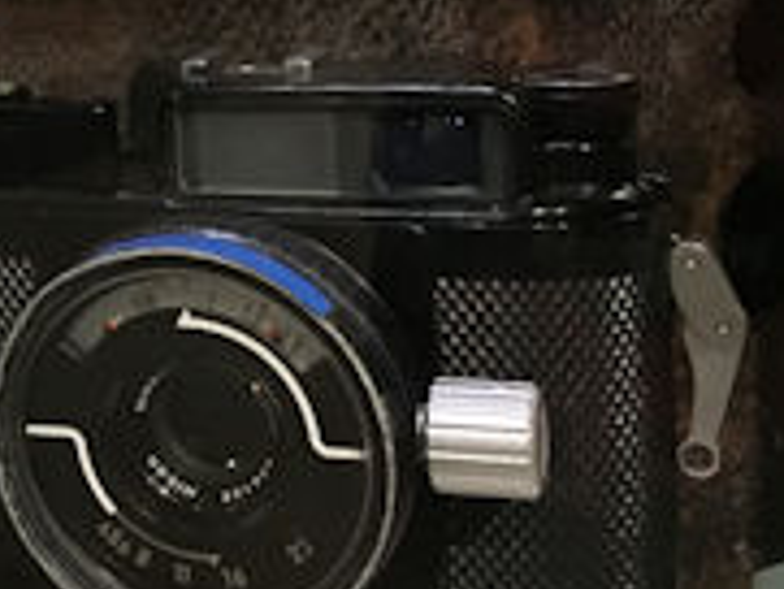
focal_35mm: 98
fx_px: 2221
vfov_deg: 14.8
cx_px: -260
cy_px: -56
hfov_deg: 18.5
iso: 160
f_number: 2.2
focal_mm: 4.15
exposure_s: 1/30
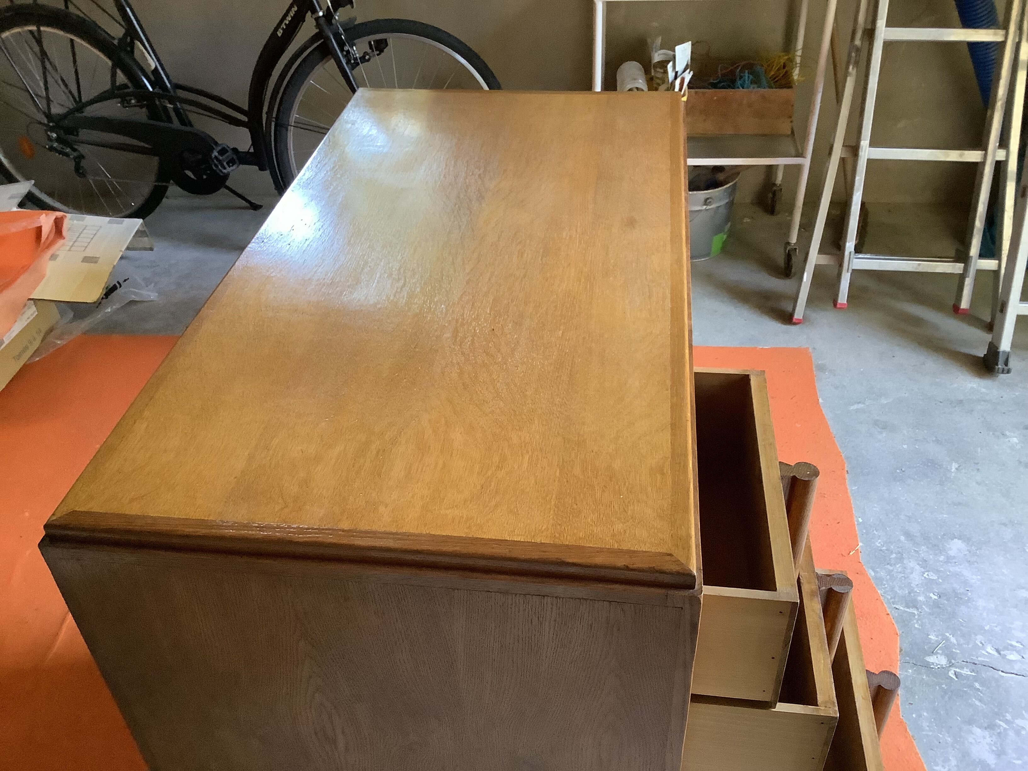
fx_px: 921
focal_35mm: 31
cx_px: 514
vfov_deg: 45.4
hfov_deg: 58.4
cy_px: 386
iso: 400
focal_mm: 3.3
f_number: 2.4
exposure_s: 1/60
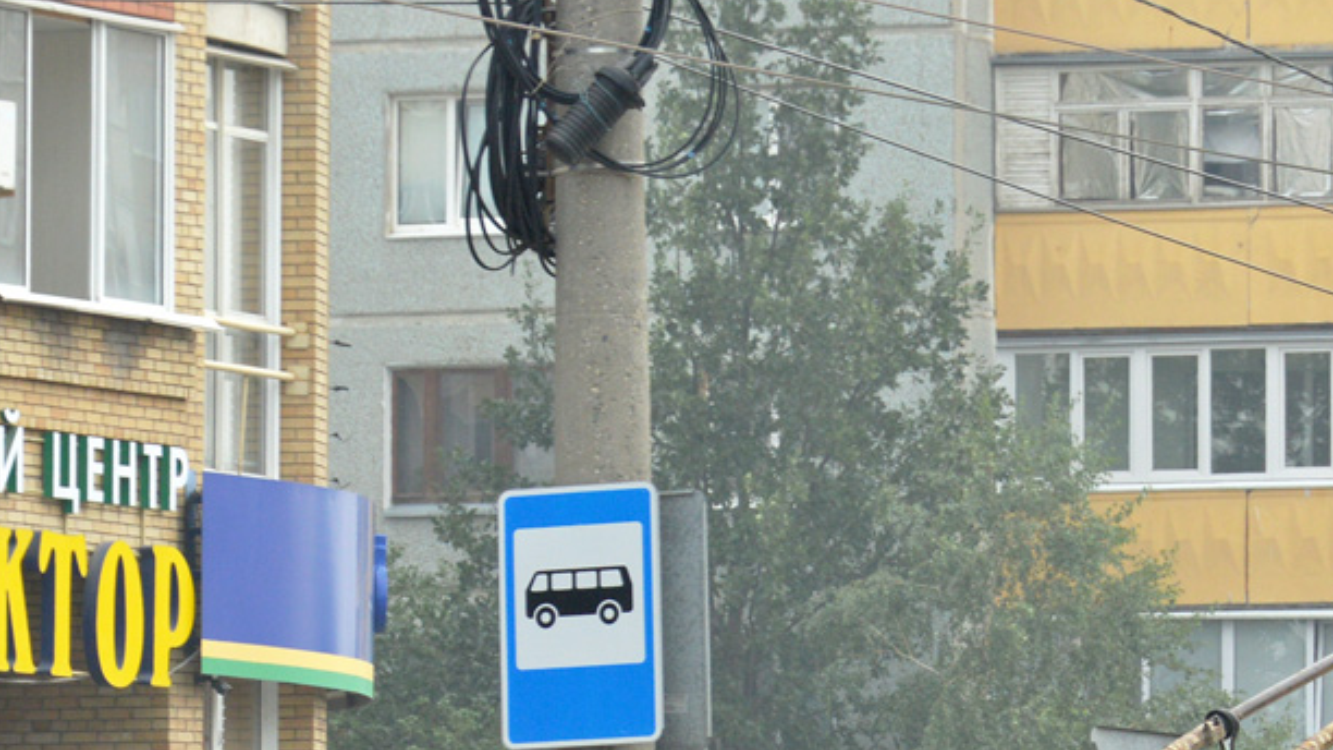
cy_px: 955
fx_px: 14287
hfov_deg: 5.3
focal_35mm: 404
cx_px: 943
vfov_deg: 3.0
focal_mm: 105
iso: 200
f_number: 7.1
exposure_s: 1/400
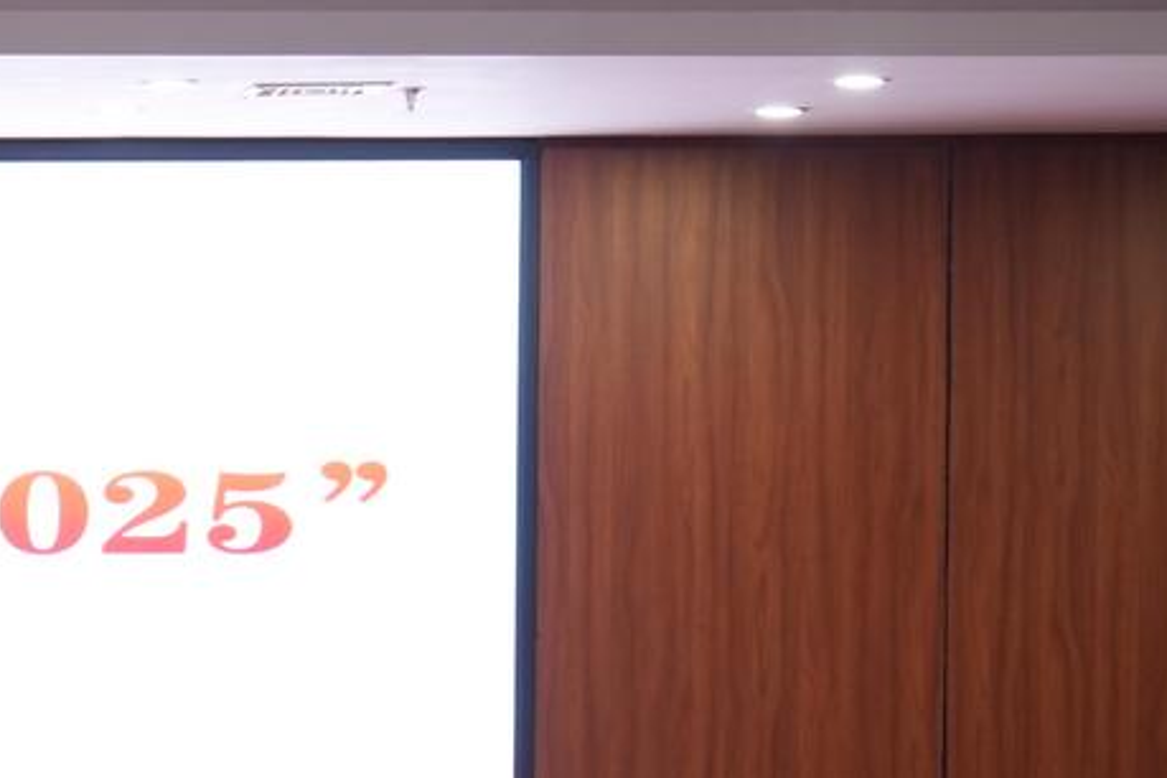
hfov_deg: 8.2
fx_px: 7909
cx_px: -834
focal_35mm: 244
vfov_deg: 5.6
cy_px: 1252
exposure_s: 1/10
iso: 640
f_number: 8
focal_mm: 70
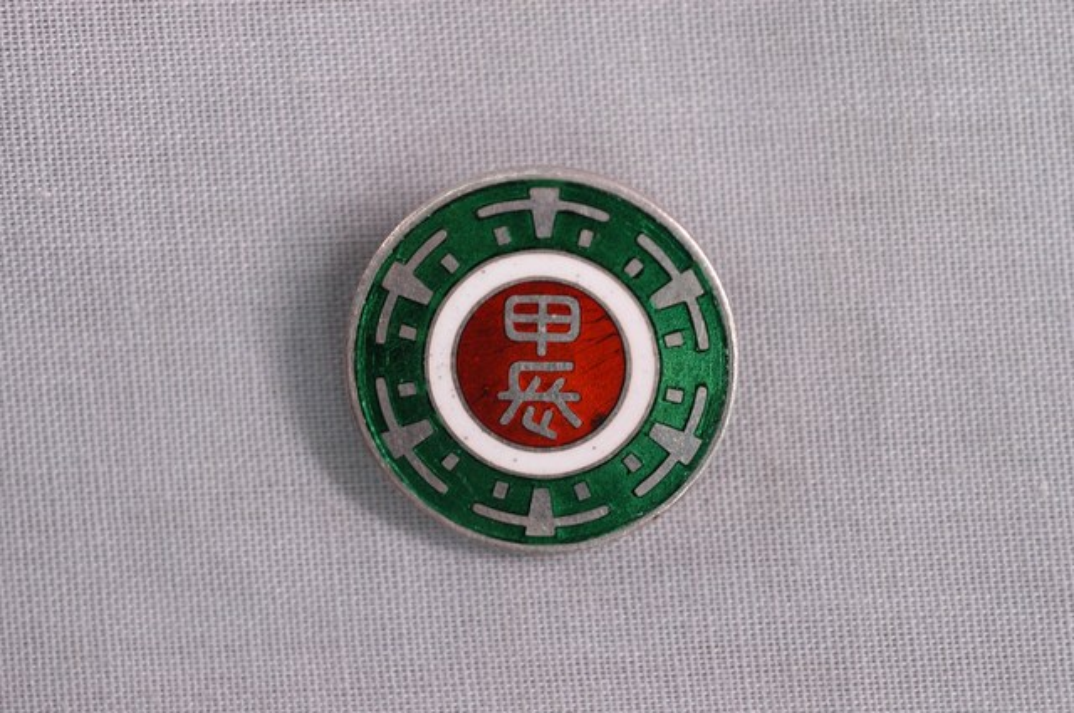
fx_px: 2682
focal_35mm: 90
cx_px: 537
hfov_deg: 22.6
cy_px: 356
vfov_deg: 15.1
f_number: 8
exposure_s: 1/15
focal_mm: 60
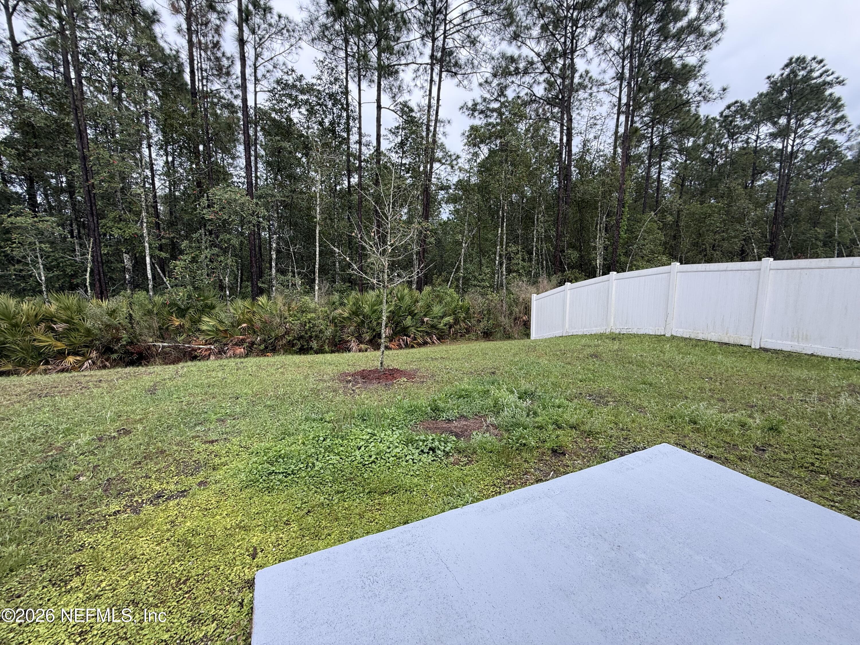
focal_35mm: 14
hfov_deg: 102.1
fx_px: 348
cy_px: 322
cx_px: 430
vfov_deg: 85.7
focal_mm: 2.22
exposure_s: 1/129
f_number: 2.2
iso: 50
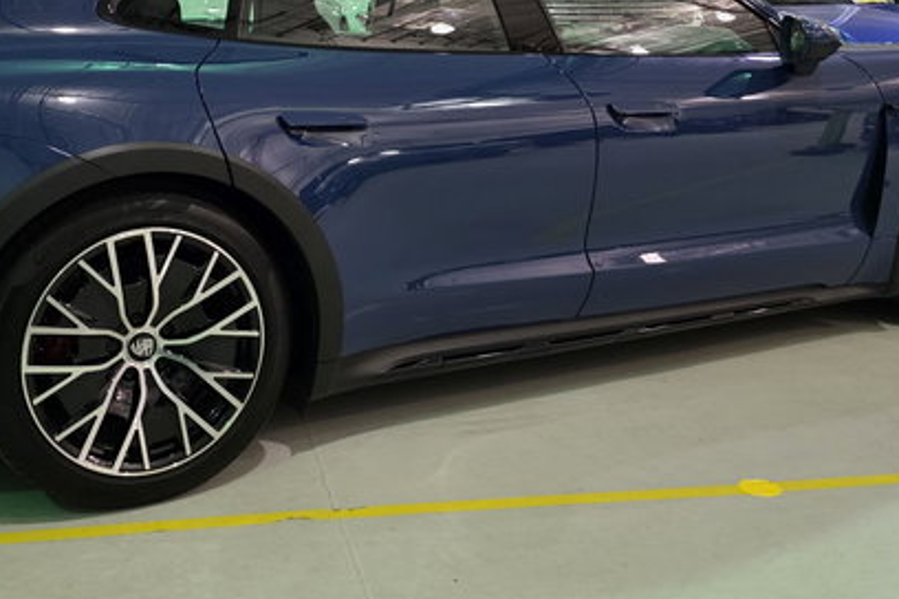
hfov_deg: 43.2
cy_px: 227
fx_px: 1124
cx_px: 328
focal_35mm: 45
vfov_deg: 29.8
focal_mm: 6.3
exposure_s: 1/120
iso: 800
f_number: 1.7
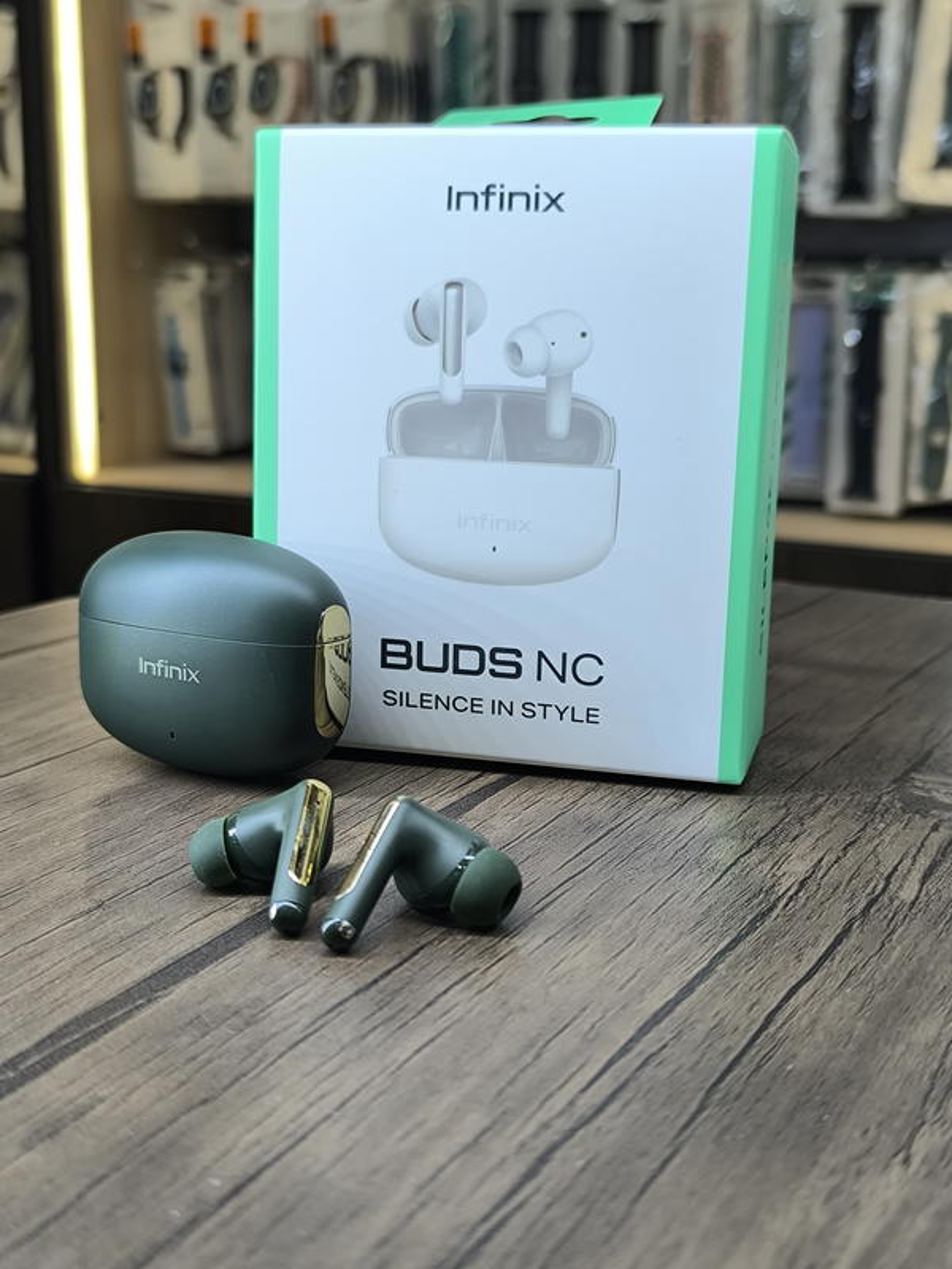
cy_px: 634
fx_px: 1540
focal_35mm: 42
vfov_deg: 44.8
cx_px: 476
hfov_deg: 34.3
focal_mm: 6.14
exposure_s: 1/100
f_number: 1.65
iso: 80
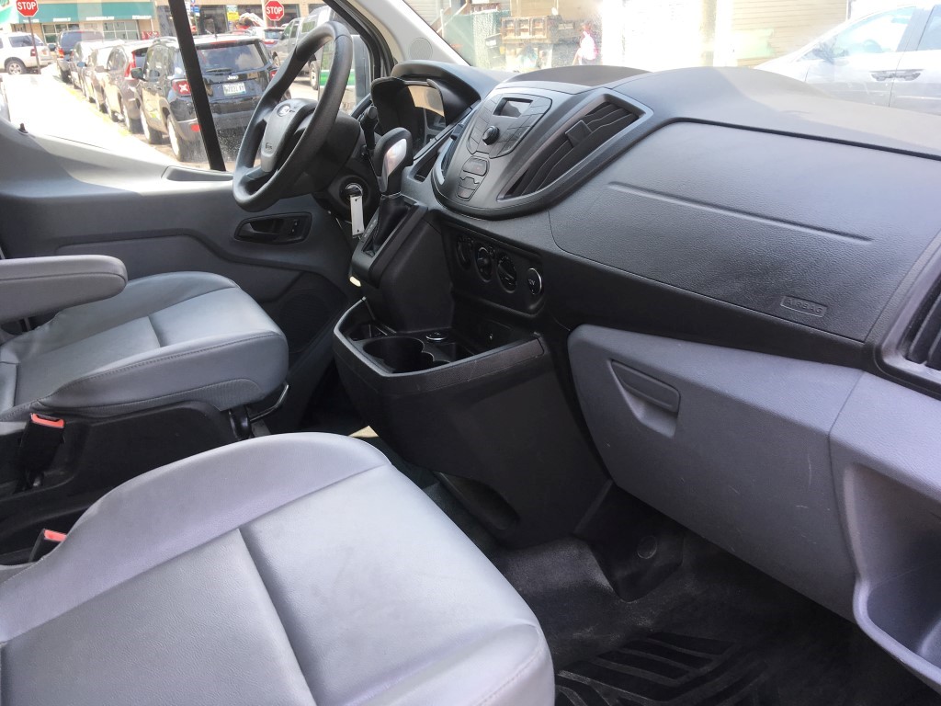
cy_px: 353
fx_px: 788
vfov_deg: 48.2
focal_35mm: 29
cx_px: 470
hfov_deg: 61.7
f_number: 2.2
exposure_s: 1/156
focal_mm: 4.15
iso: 25
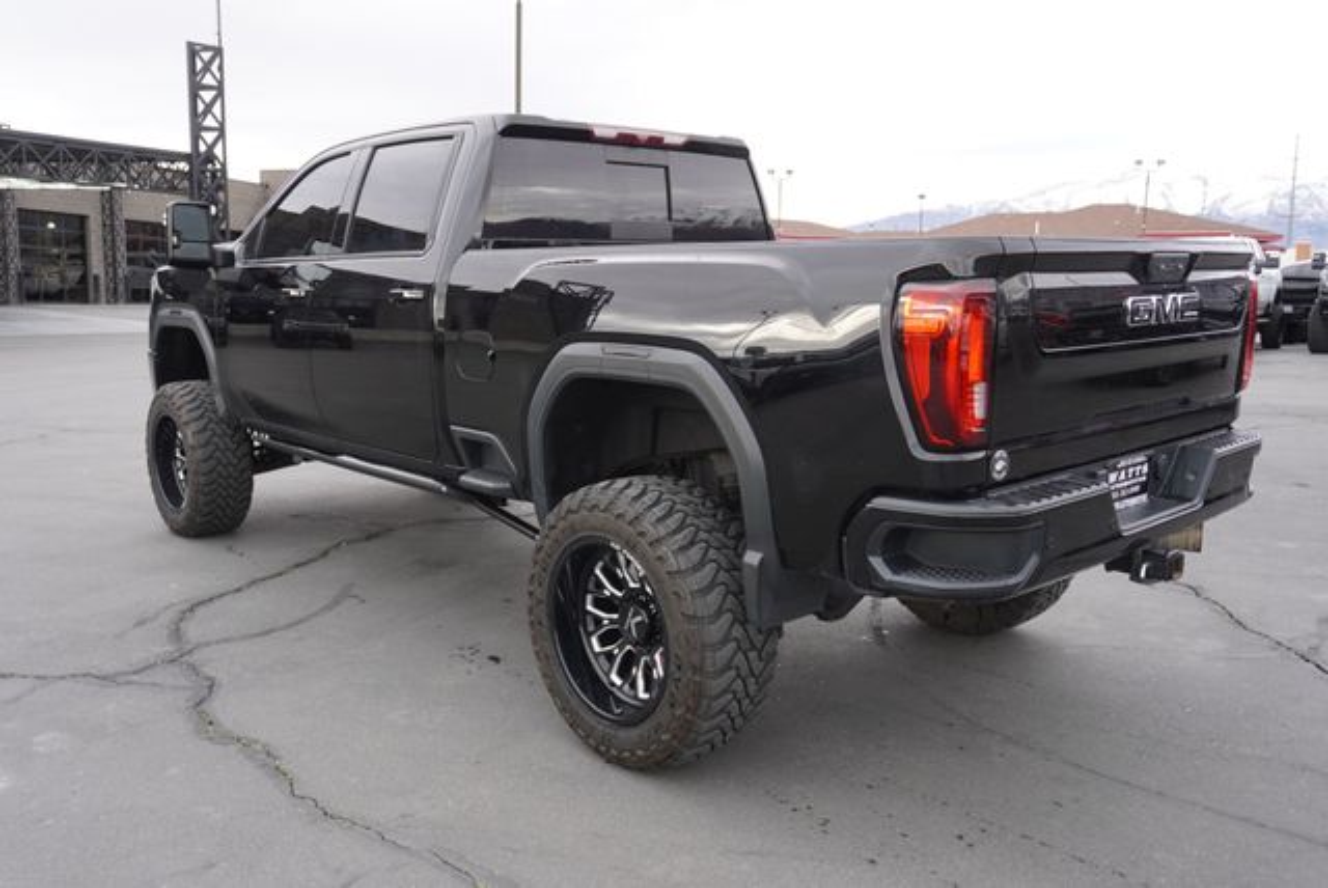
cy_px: 444
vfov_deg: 43.7
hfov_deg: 61.9
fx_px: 1108
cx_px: 664
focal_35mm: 30
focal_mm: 20
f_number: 4
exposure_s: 1/60
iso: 100
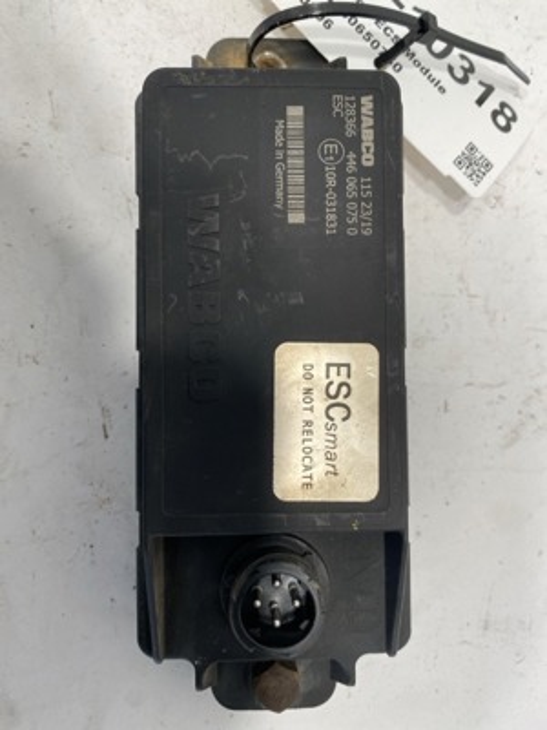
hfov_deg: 53.1
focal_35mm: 26
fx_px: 548
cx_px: 274
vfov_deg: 67.3
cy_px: 365
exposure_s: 1/120
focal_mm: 4.25
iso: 100
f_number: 1.8
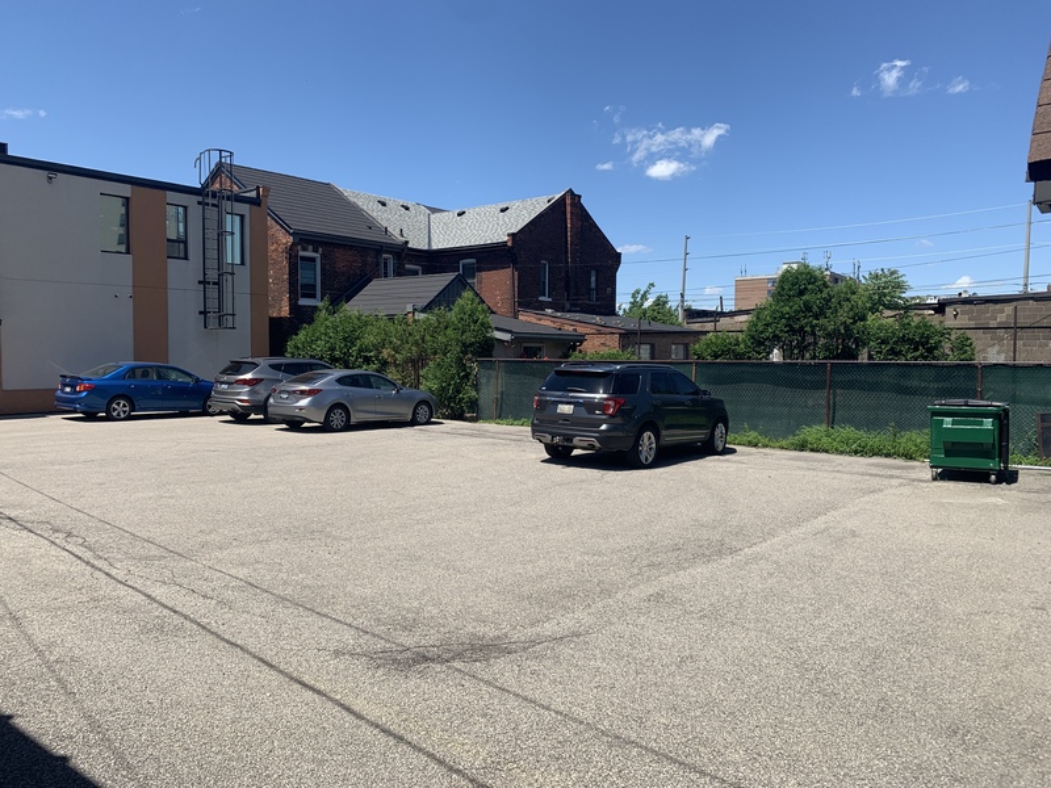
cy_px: 394
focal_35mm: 26
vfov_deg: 53.1
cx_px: 526
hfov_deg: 67.3
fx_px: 789
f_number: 1.8
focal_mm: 4.25
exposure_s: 1/2421
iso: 25
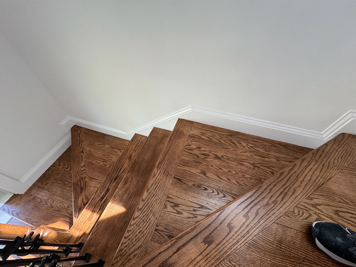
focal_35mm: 14
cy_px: 134
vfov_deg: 85.7
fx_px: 144
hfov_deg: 102.1
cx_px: 178
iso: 125
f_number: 2.2
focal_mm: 2.22
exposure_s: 1/99
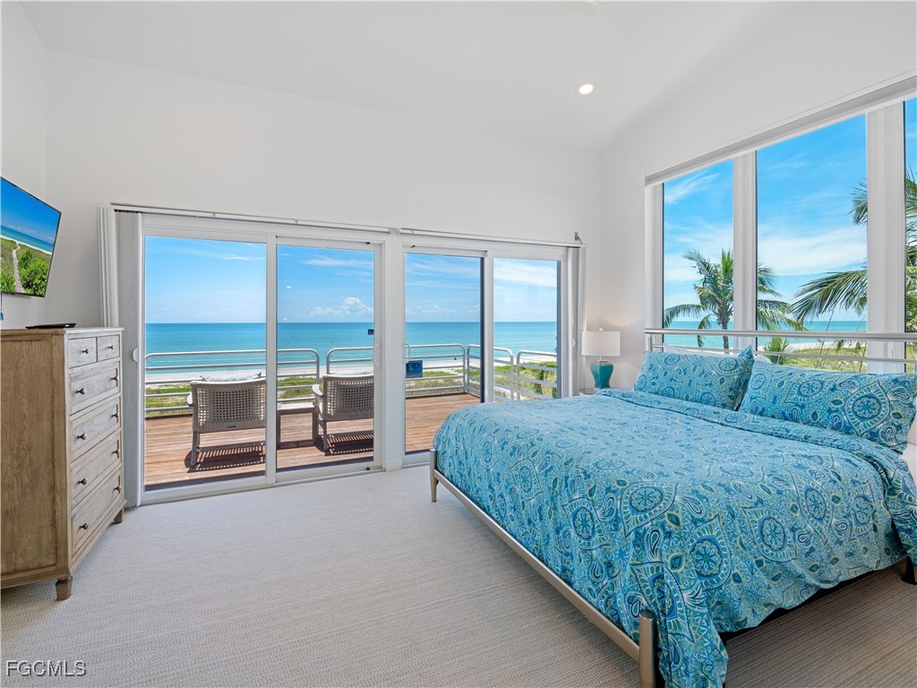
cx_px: 458
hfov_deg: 94.5
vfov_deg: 78.1
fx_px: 424
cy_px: 344
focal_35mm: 16
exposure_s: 1/25
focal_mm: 8
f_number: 7.1
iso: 200
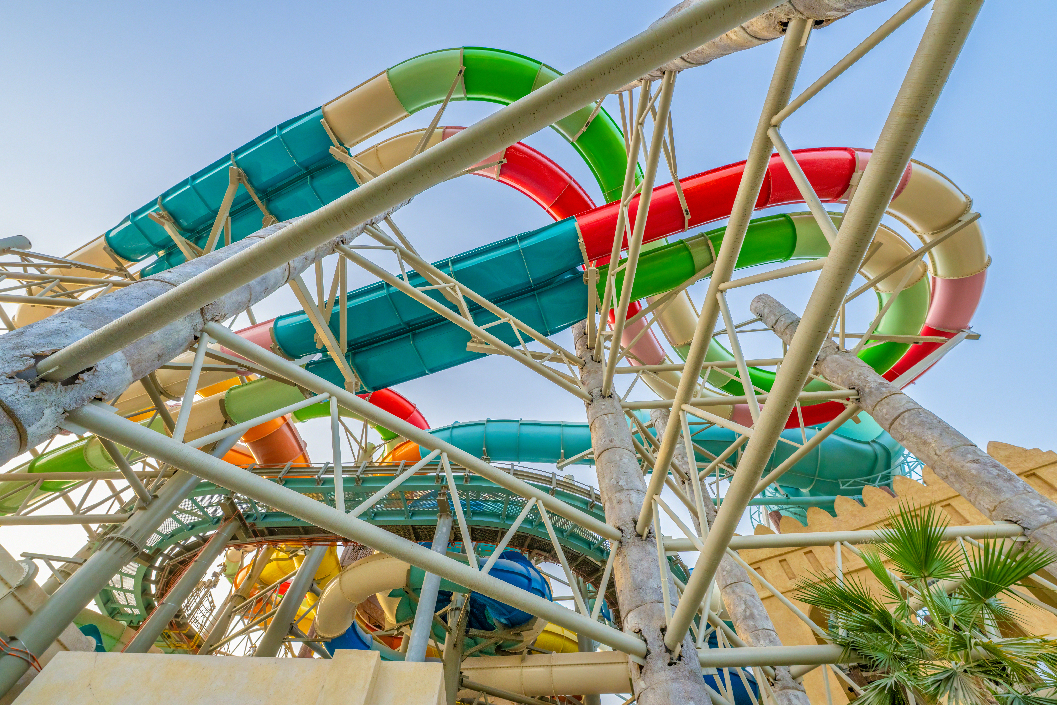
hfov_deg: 104.3
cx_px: 528
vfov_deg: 81.2
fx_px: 411
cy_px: 352
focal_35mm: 14
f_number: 8
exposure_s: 1/400
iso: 500
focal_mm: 14
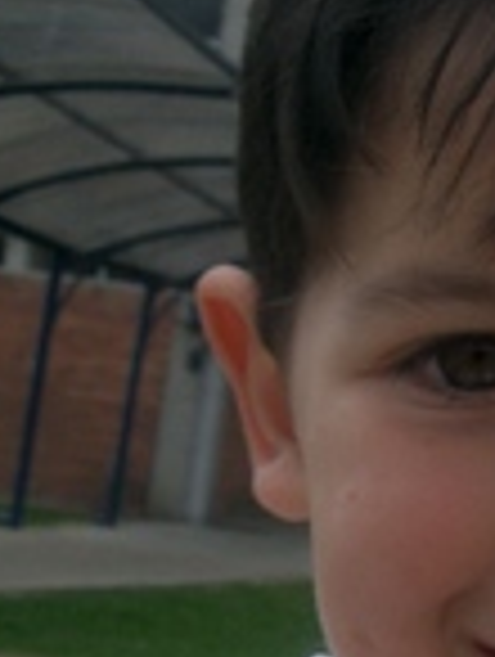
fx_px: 2186
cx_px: 598
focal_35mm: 115
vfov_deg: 16.9
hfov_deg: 12.6
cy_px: 540
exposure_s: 1/400
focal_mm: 5.8
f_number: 4.3
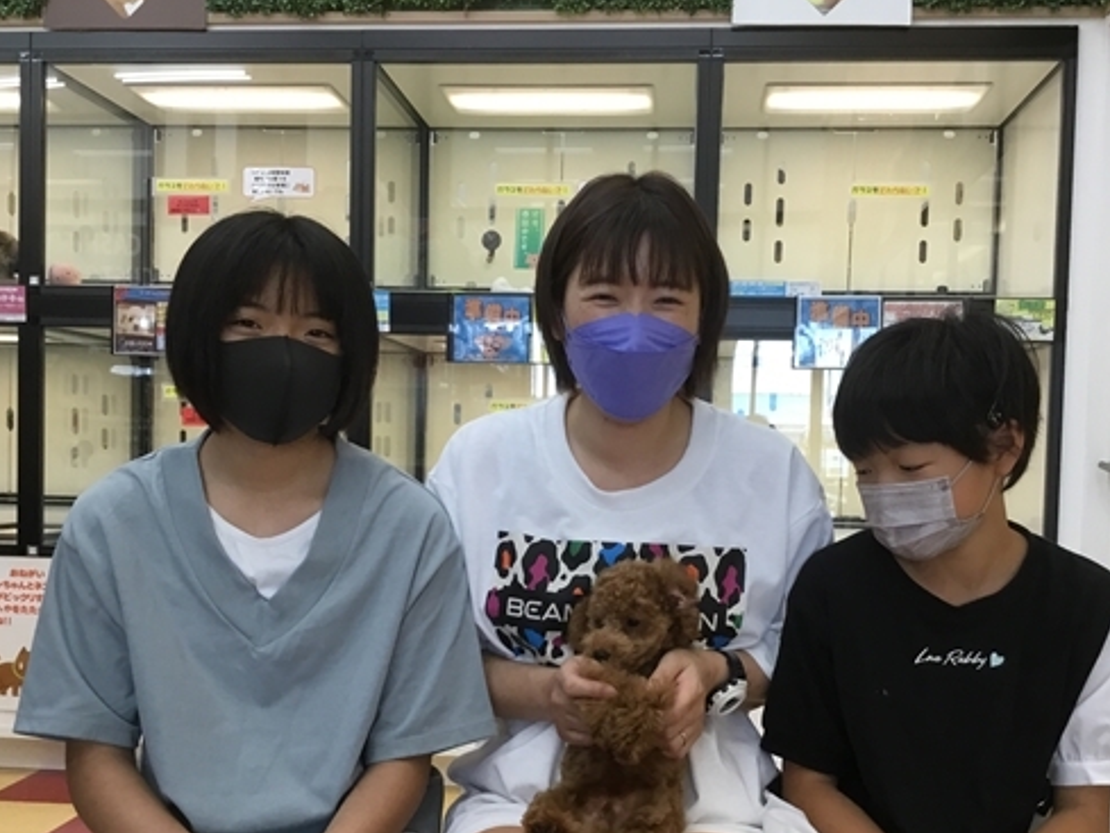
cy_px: 493
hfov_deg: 49.0
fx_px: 1219
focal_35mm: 38
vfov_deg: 37.6
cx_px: 579
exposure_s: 1/30
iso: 40
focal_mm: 3.3
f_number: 2.4
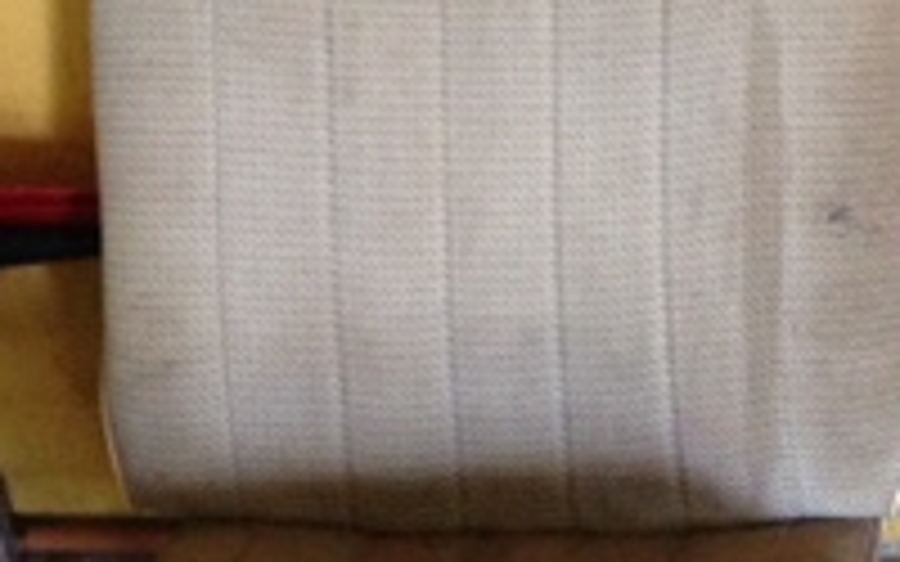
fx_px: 2747
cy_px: 423
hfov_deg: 17.9
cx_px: 1026
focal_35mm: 112
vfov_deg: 11.7
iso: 320
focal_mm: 4.12
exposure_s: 1/20
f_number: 2.4
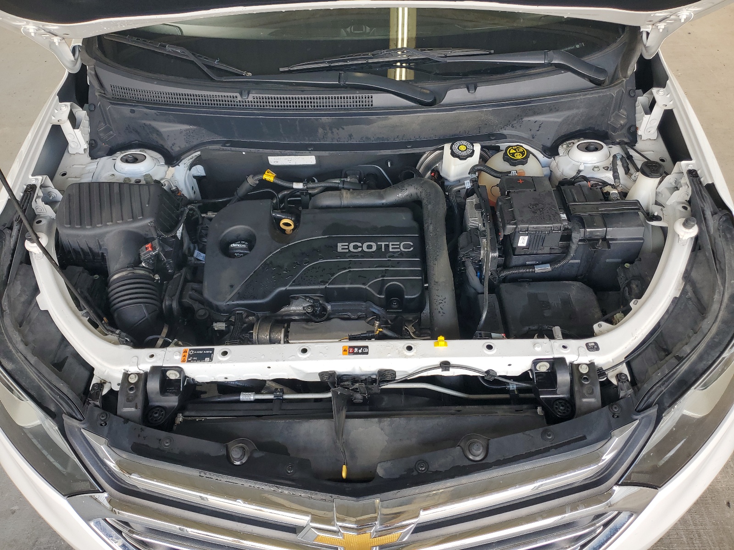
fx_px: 551
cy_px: 275
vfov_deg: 53.1
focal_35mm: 26
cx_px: 367
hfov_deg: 67.3
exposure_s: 1/156
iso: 50
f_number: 1.5
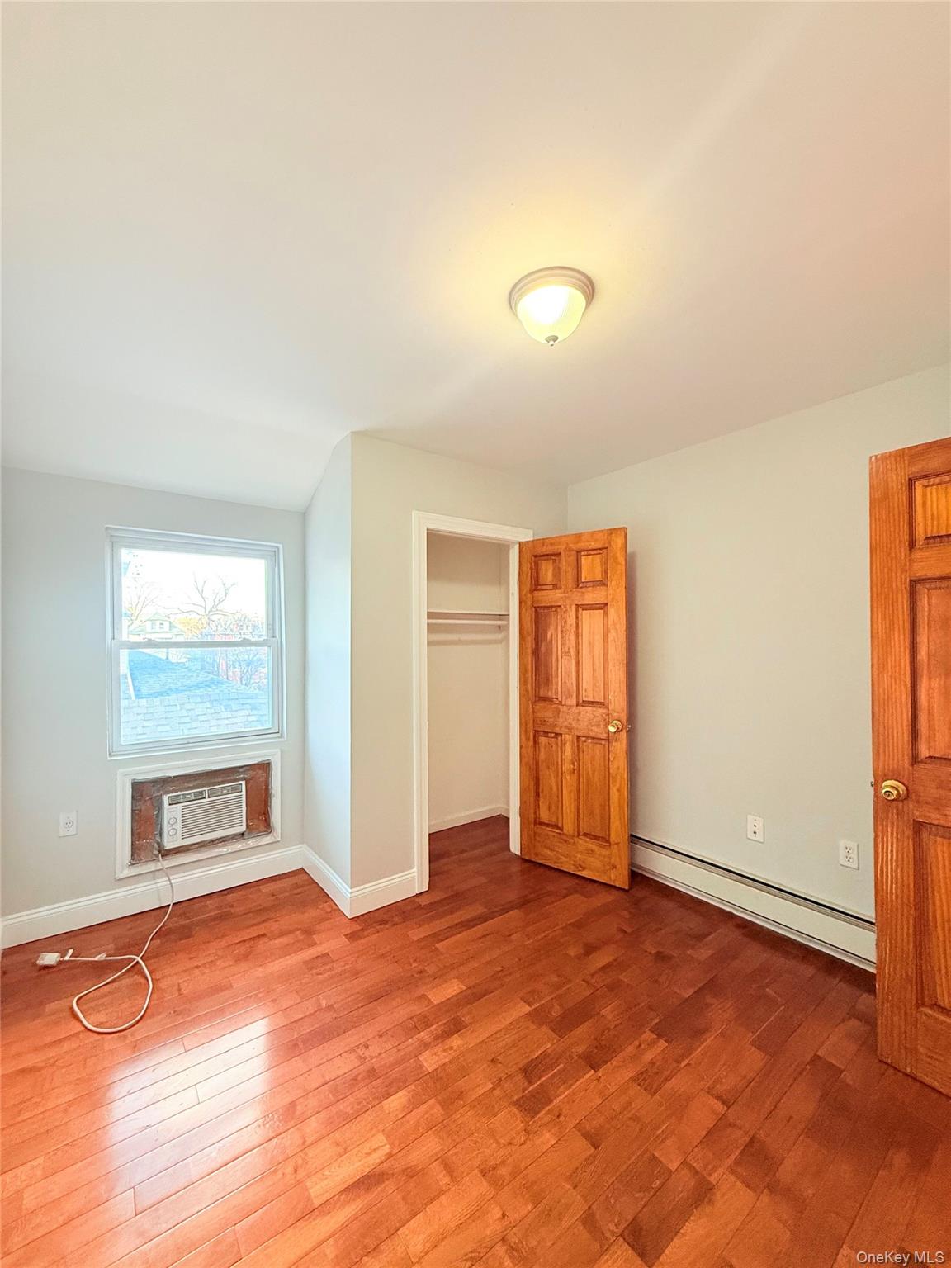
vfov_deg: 102.1
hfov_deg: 85.7
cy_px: 634
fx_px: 513
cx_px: 476
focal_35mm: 14
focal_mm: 2.22
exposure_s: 1/60
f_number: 2.2
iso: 400
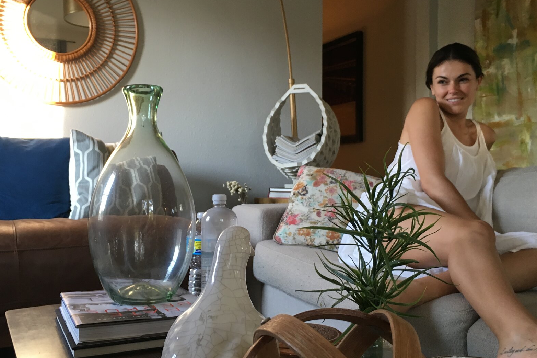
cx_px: 257
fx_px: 552
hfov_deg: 51.9
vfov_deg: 35.9
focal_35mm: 37
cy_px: 172
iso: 80
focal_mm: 4.15
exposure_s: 1/30
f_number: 2.2
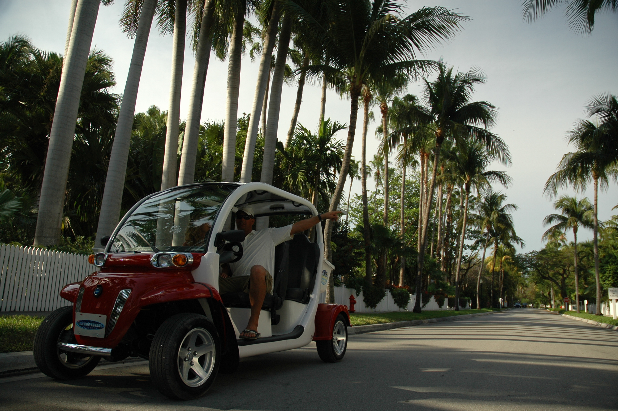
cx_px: 309
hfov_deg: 67.4
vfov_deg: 47.8
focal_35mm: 27
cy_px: 206
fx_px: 463
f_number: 3.5
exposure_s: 1/640
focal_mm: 18
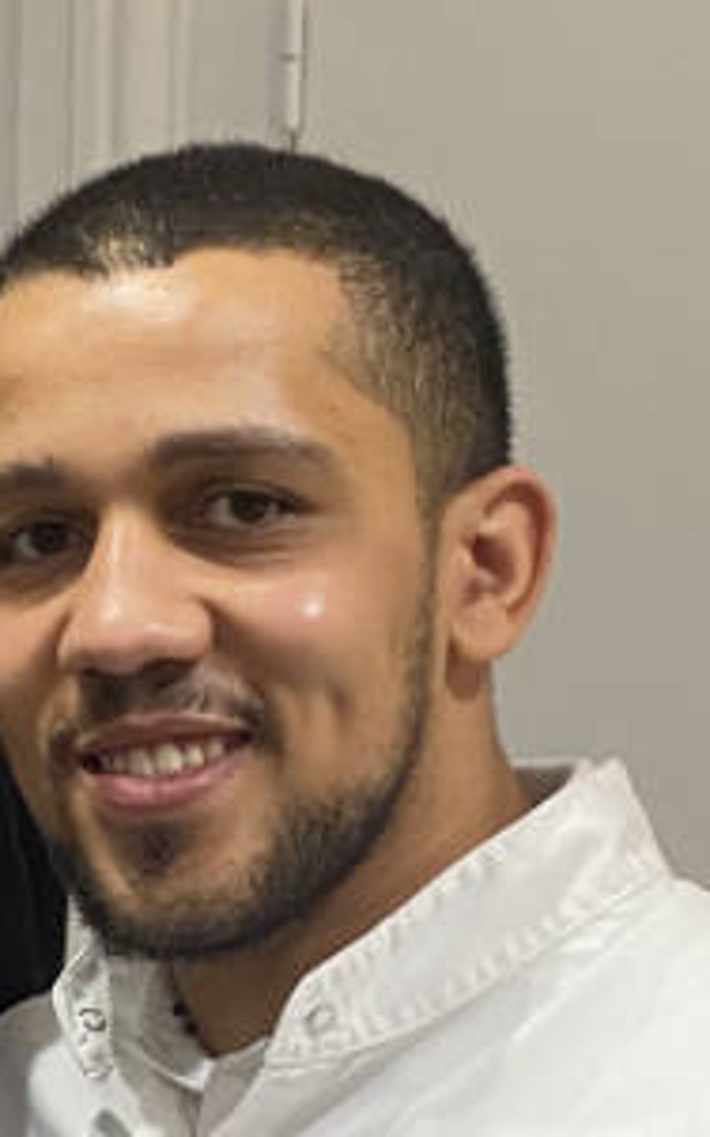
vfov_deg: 11.6
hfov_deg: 7.2
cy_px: 795
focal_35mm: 181
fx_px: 5606
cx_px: -211
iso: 400
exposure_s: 1/34
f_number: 2.8
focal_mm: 9
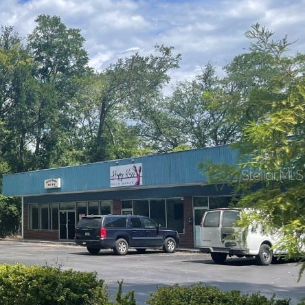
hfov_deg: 28.6
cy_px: 174
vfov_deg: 32.2
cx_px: -45
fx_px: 528
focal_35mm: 53
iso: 32
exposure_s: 1/2882
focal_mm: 4.2
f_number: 1.6
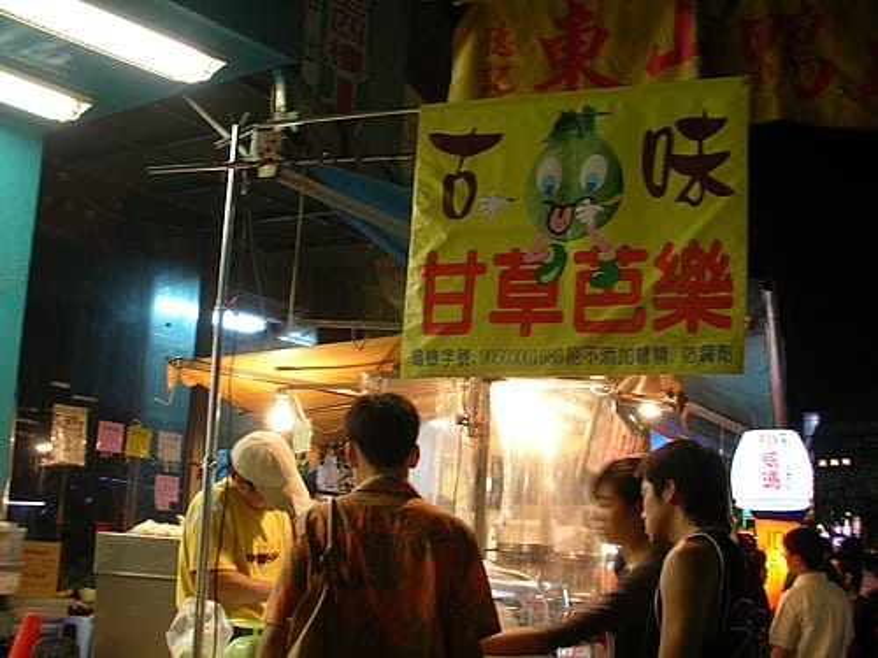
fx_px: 1344
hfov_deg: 36.2
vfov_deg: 27.5
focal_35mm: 53
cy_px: 329
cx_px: 439
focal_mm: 8.8
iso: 50
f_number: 3.7
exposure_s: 1/7.8
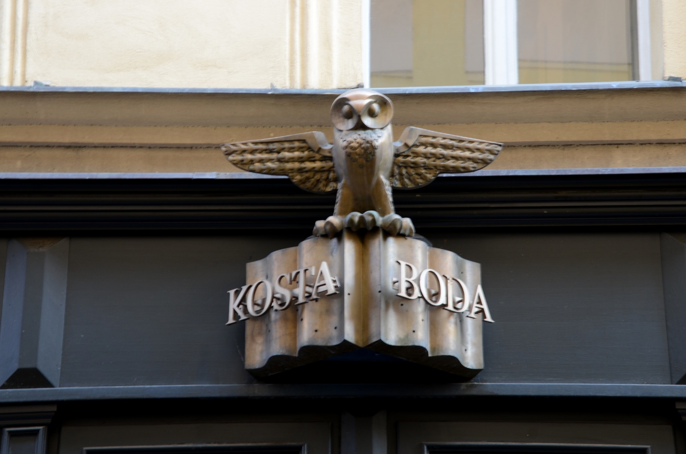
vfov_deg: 13.0
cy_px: 227
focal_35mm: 105
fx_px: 1996
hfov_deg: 19.5
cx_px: 343
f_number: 7.1
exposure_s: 1/13
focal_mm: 70
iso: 200
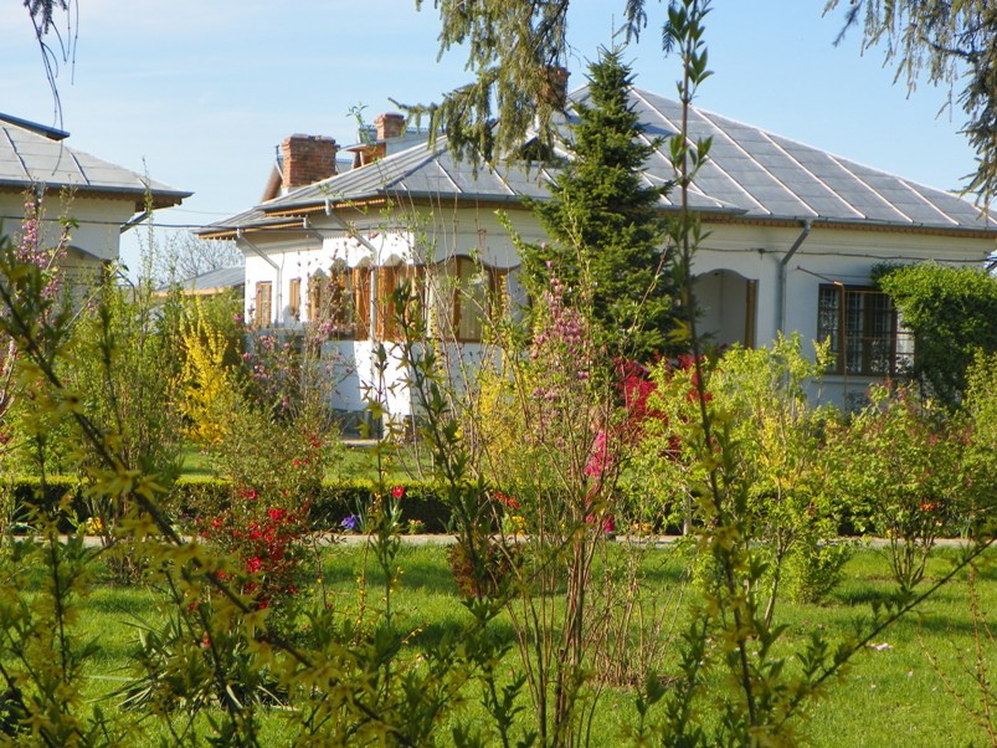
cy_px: 374
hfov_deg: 23.6
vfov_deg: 17.8
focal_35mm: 83
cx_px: 498
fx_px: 2390
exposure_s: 1/400
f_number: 4
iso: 64
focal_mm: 14.7
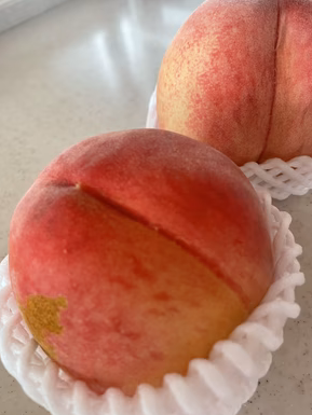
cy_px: 213
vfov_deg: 65.3
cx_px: 161
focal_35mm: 27
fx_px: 324
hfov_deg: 51.4
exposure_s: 1/85
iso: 125
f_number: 1.6
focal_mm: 4.2
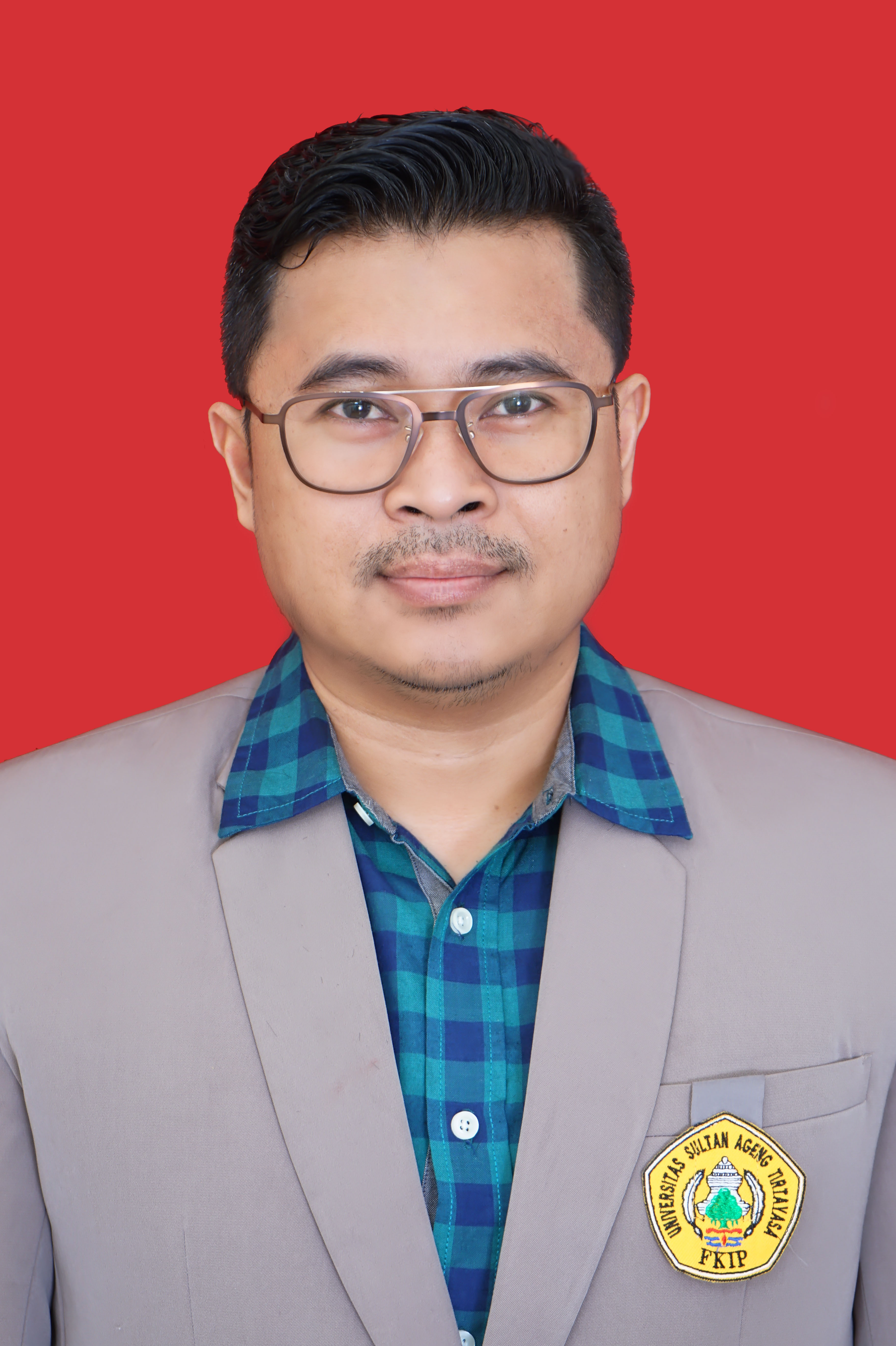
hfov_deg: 20.3
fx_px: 2501
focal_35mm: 67
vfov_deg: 30.1
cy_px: 728
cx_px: 442
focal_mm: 59
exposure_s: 1/80
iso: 200
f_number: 5
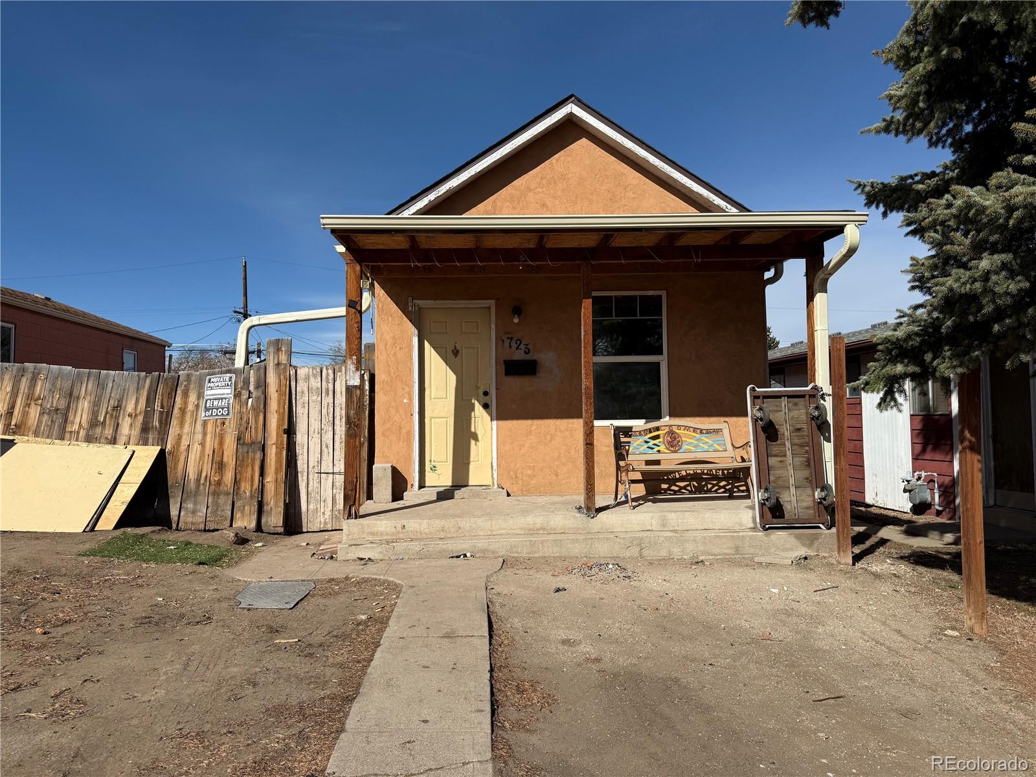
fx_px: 718
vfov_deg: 56.8
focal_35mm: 24
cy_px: 388
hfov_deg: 71.6
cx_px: 518
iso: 80
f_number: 1.78
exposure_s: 1/7353
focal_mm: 6.76
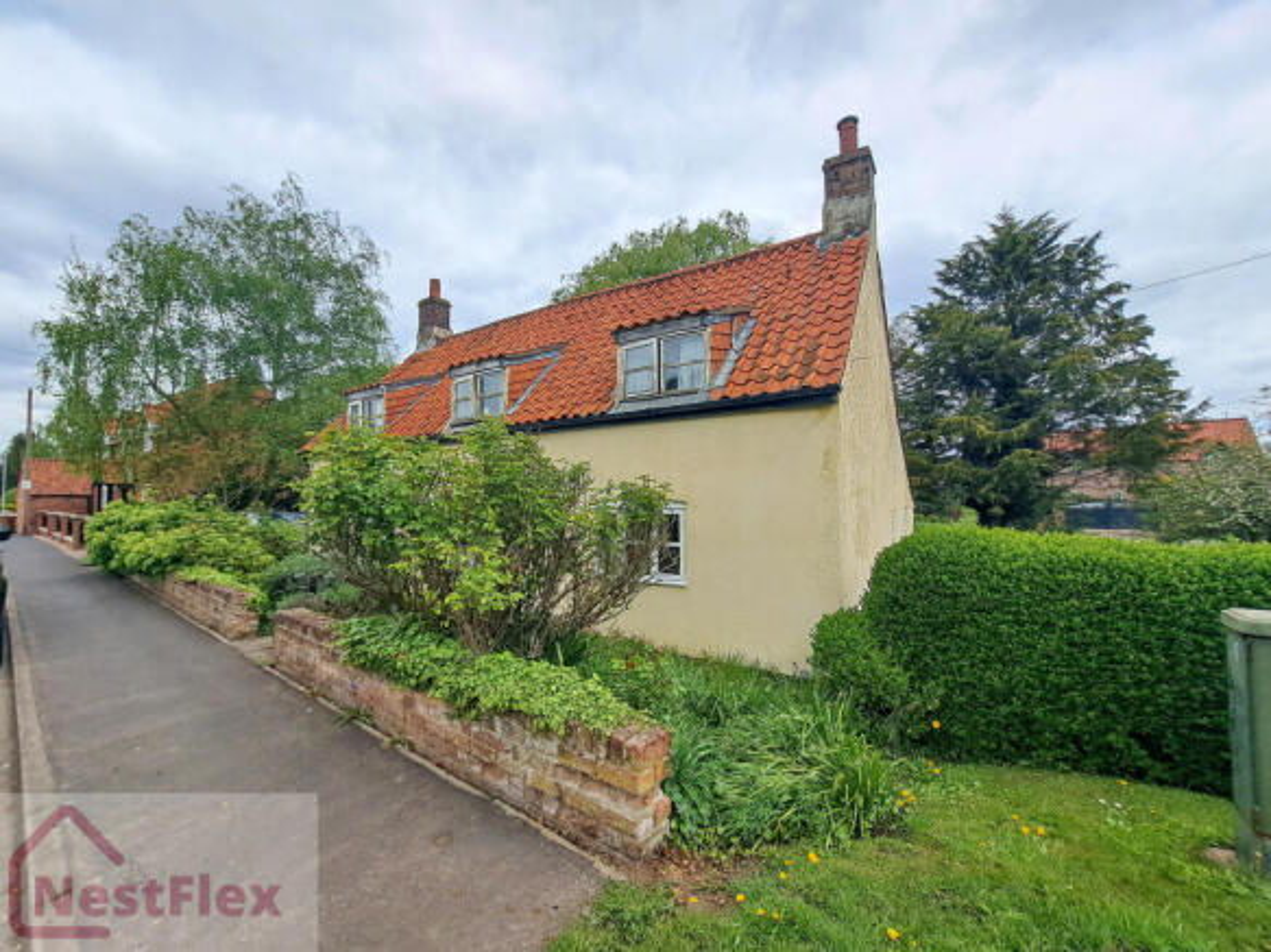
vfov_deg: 89.9
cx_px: 636
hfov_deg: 106.2
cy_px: 476
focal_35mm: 13
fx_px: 477
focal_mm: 1.74
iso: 50
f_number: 2.2
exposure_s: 1/1274
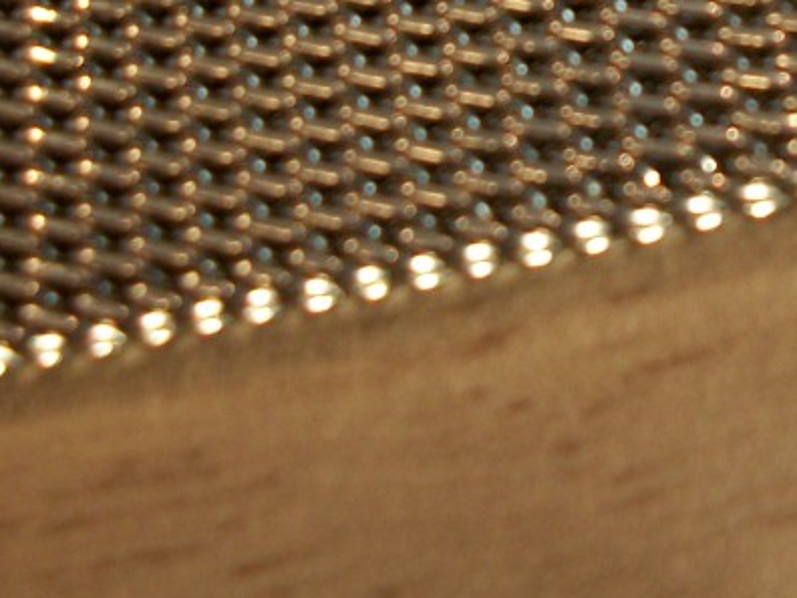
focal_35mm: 106
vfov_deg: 13.5
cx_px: 853
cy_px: -165
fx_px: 2441
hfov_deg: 17.9
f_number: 3.1
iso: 87
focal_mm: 6.3
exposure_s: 1/60
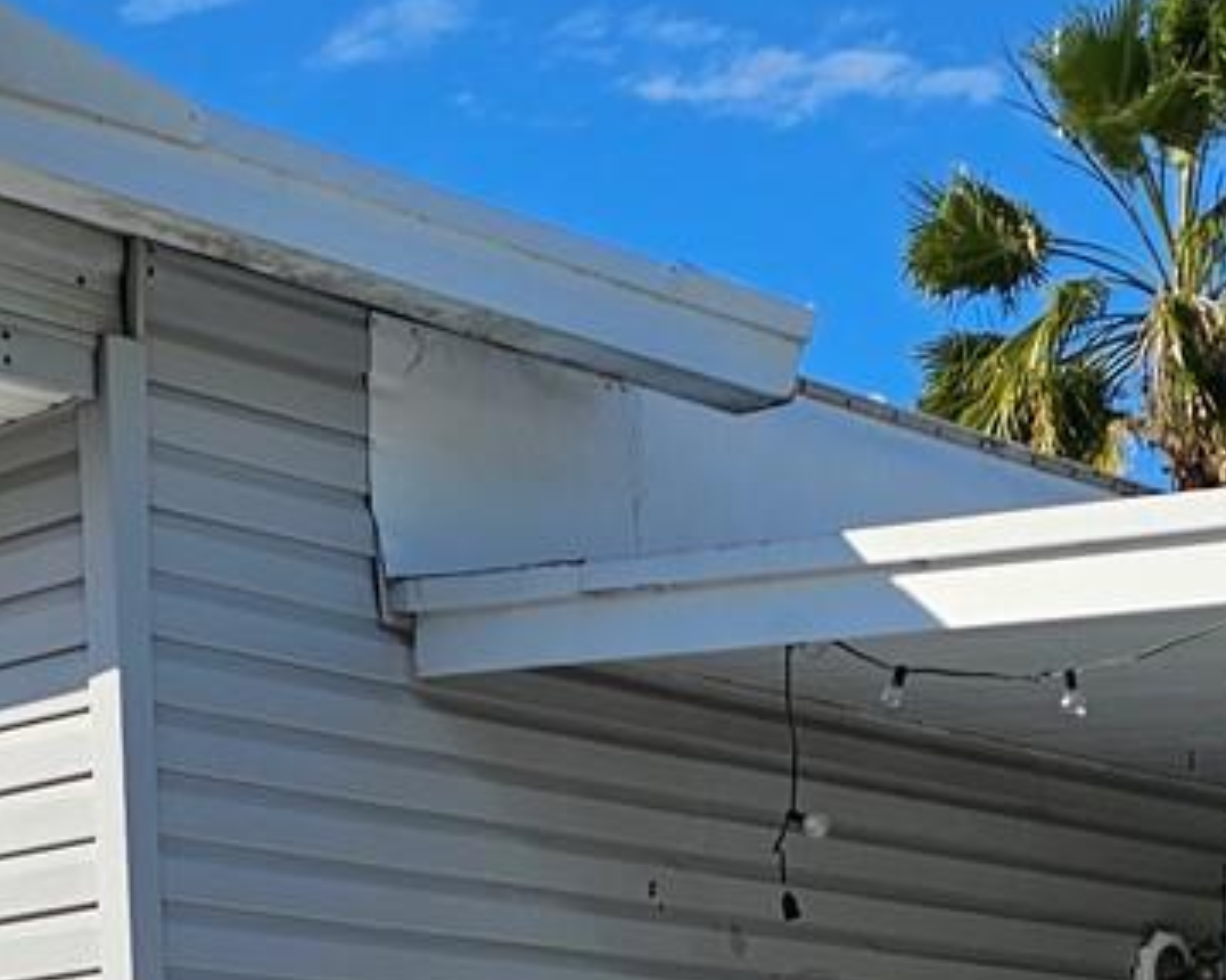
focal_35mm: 100
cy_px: 1601
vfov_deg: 14.1
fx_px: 3628
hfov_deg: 19.2
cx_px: 594
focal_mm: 6.3
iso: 16
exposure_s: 1/1509
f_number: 1.7
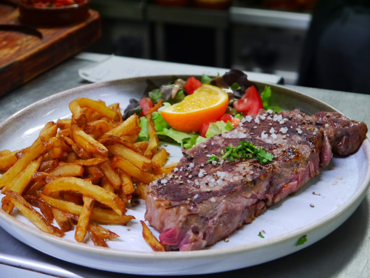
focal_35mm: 72
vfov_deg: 20.4
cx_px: 185
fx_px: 770
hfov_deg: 27.0
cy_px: 139
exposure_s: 1/80
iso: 800
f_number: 5.3
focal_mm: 36
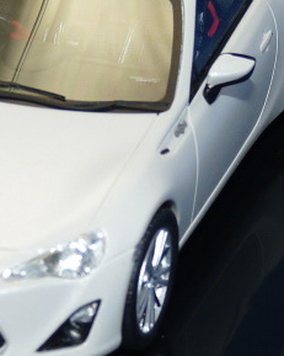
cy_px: 101
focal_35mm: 277
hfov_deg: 5.6
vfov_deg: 7.0
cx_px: 47
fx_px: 2912
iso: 100
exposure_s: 1/40
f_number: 3.4
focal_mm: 12.8
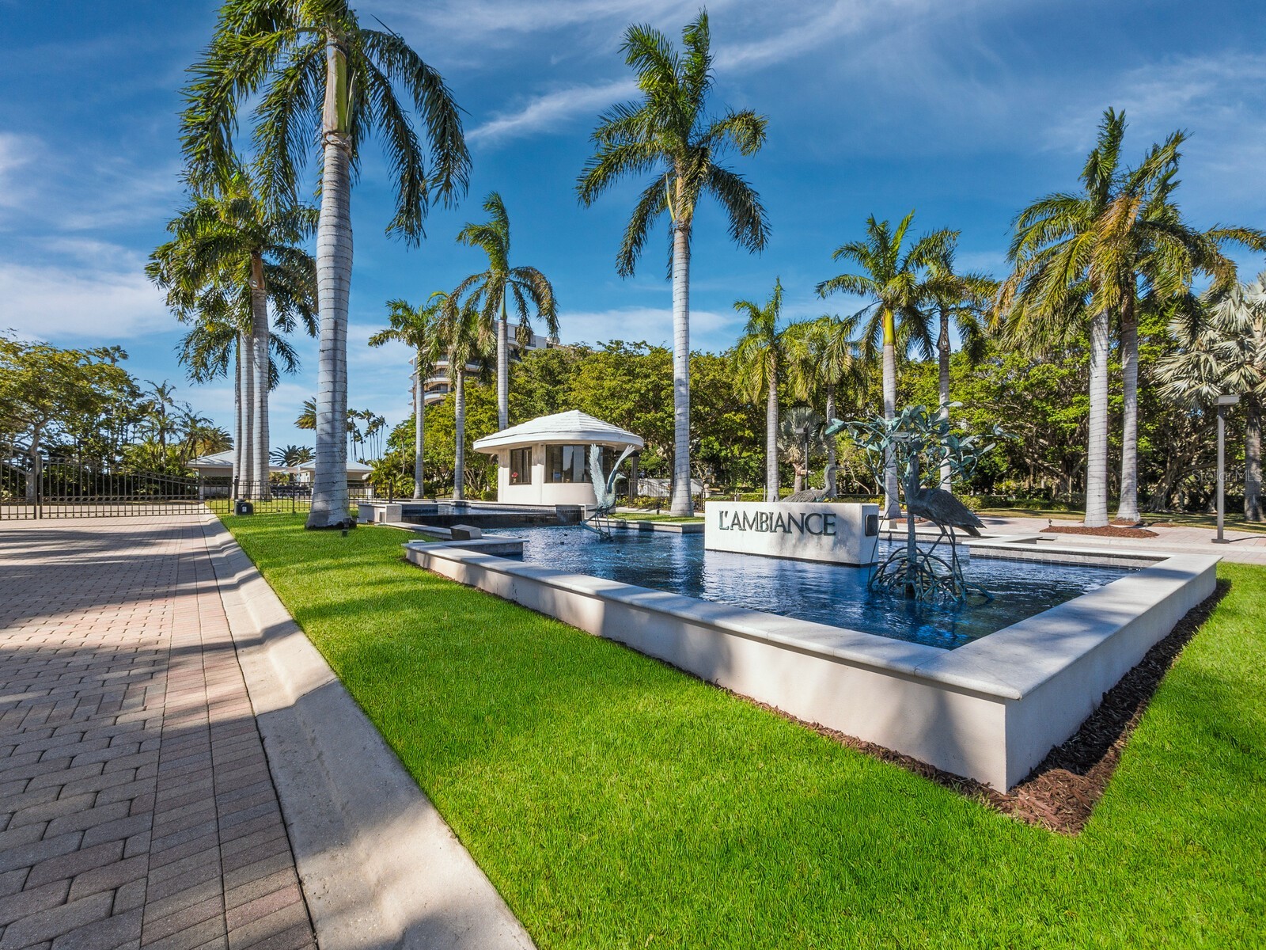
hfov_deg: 102.1
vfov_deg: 85.7
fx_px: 512
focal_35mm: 14
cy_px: 475
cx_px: 633
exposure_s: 1/250
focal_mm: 7
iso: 200
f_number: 10
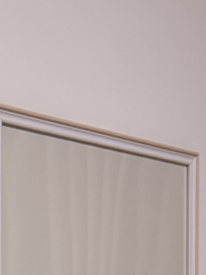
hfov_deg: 12.7
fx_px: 873
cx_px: -115
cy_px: 399
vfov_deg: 16.5
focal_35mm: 110
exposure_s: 1/50
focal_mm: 6.76
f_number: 1.78
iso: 250
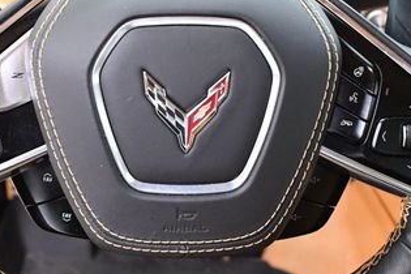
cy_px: 123
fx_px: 696
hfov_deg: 32.8
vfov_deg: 22.3
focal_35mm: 61
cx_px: 181
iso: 2500
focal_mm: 20
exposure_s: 1/80
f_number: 4.5
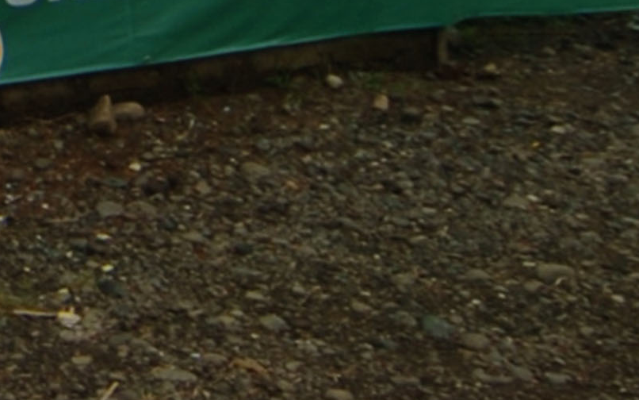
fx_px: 1585
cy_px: -395
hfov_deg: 18.1
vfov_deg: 12.6
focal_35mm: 91
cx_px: -512
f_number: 4
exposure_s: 1/2000
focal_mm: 12
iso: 200
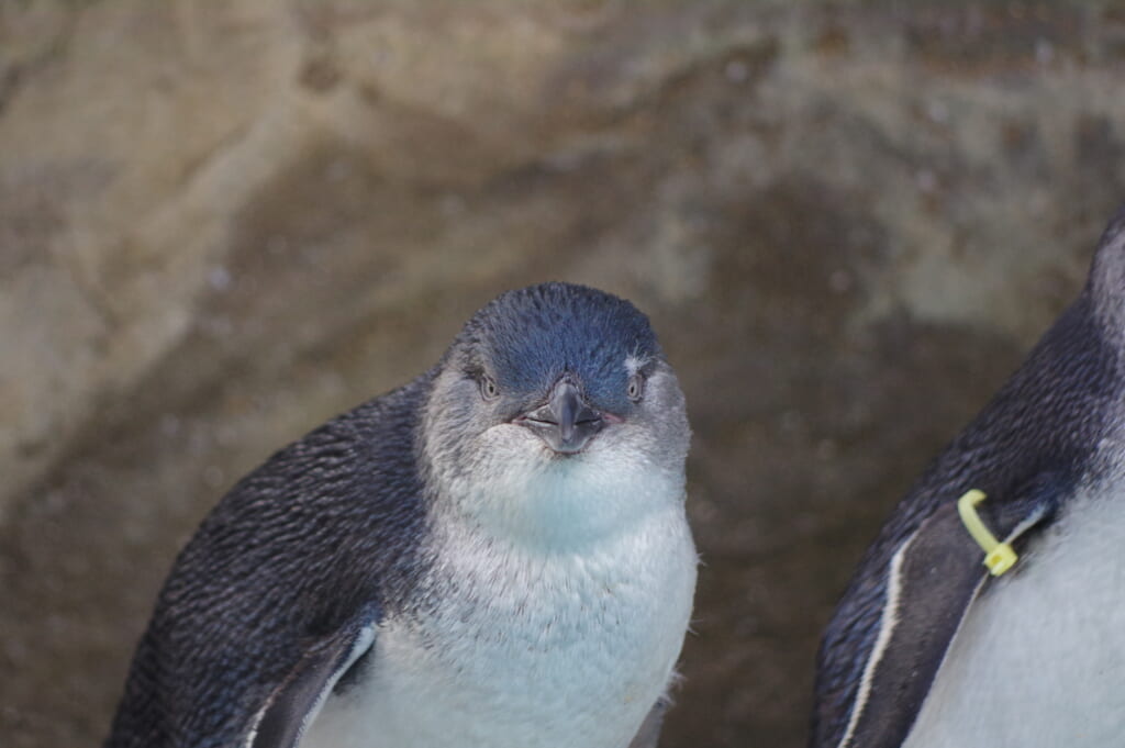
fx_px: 14051
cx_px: 562
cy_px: 374
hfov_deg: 4.6
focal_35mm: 450
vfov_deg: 3.1
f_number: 5.8
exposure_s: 1/400
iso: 1600
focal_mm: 300
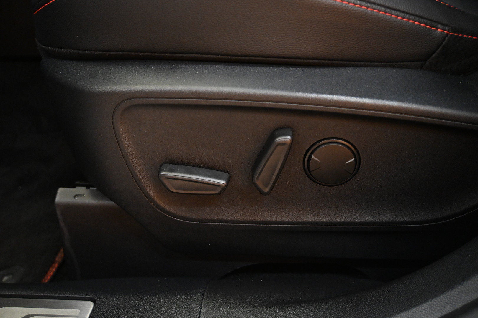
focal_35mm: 46
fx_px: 607
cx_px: 239
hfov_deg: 43.0
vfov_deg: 29.4
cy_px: 159
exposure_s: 1/60
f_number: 5
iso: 3200
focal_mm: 30.5
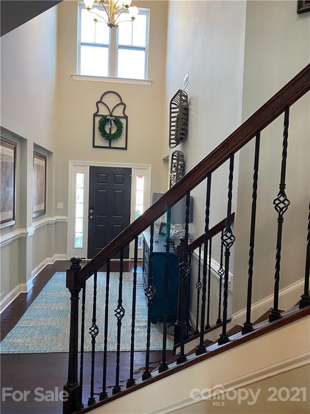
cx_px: 155
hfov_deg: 53.1
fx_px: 310
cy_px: 207
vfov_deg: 67.3
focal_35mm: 26
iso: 100
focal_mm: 4.25
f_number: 1.8
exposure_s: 1/60
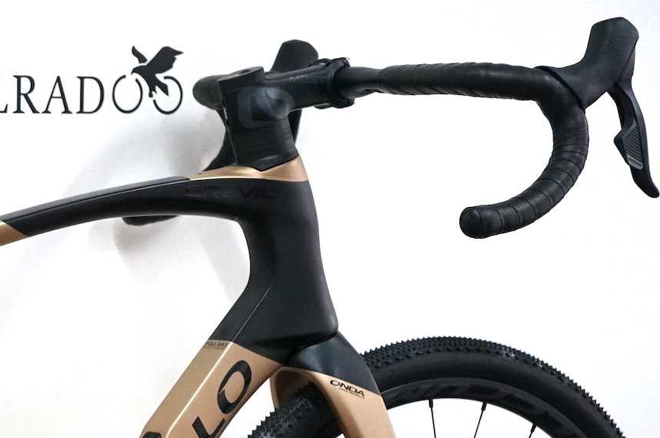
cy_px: 467
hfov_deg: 16.1
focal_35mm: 123
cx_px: -99
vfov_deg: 11.0
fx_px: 2252
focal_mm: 50
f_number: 4.5
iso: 2000
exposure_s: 1/160
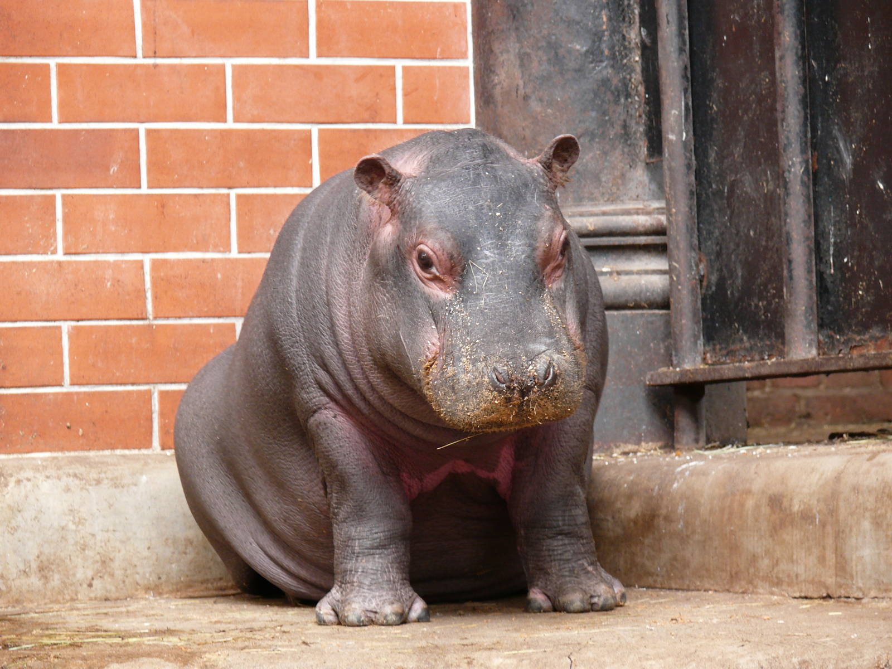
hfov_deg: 8.8
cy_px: 334
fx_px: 5824
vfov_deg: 6.6
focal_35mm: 226
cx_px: 446
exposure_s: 1/8
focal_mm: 47.8
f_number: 3.6
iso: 200
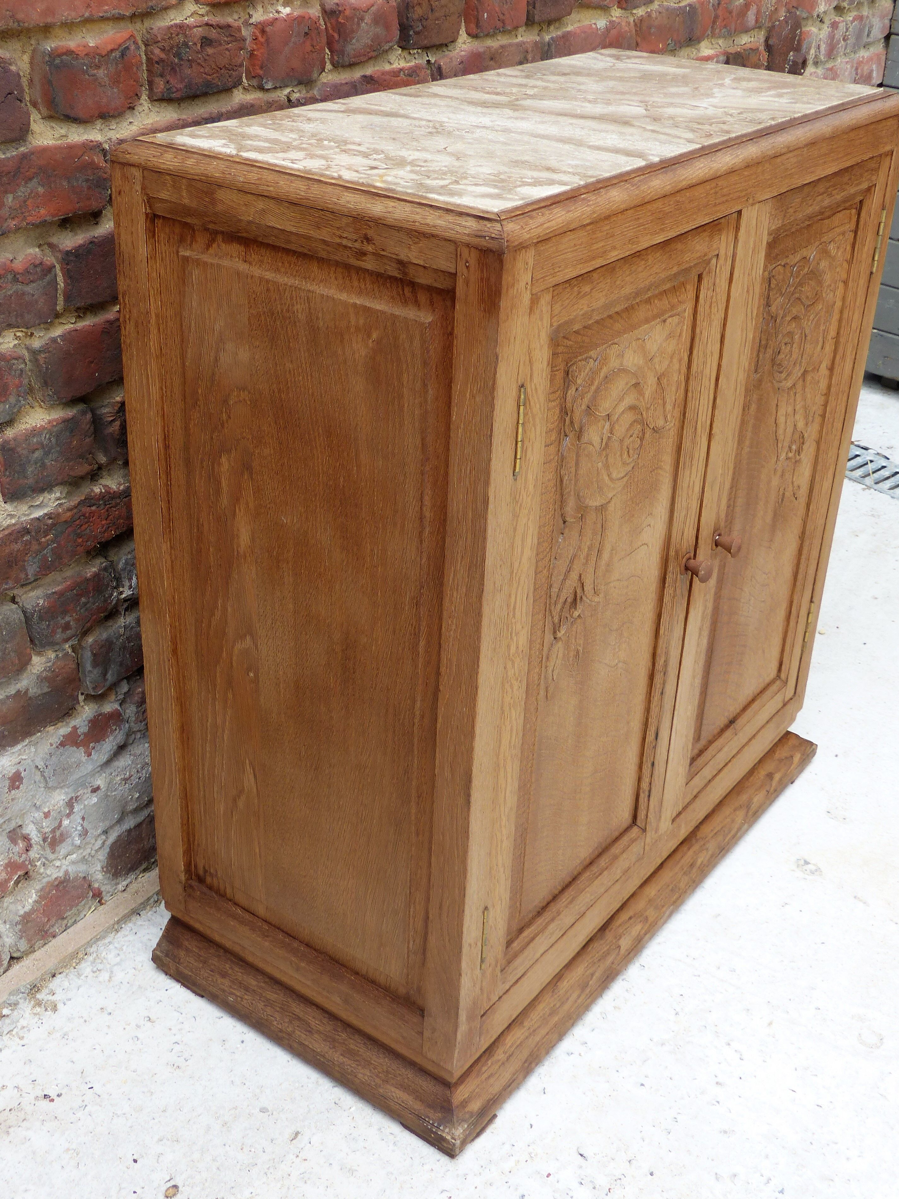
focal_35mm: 41
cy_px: 570
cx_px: 443
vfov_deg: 45.8
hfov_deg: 35.1
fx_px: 1420
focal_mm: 6.8
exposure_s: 1/125
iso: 100
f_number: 3.5
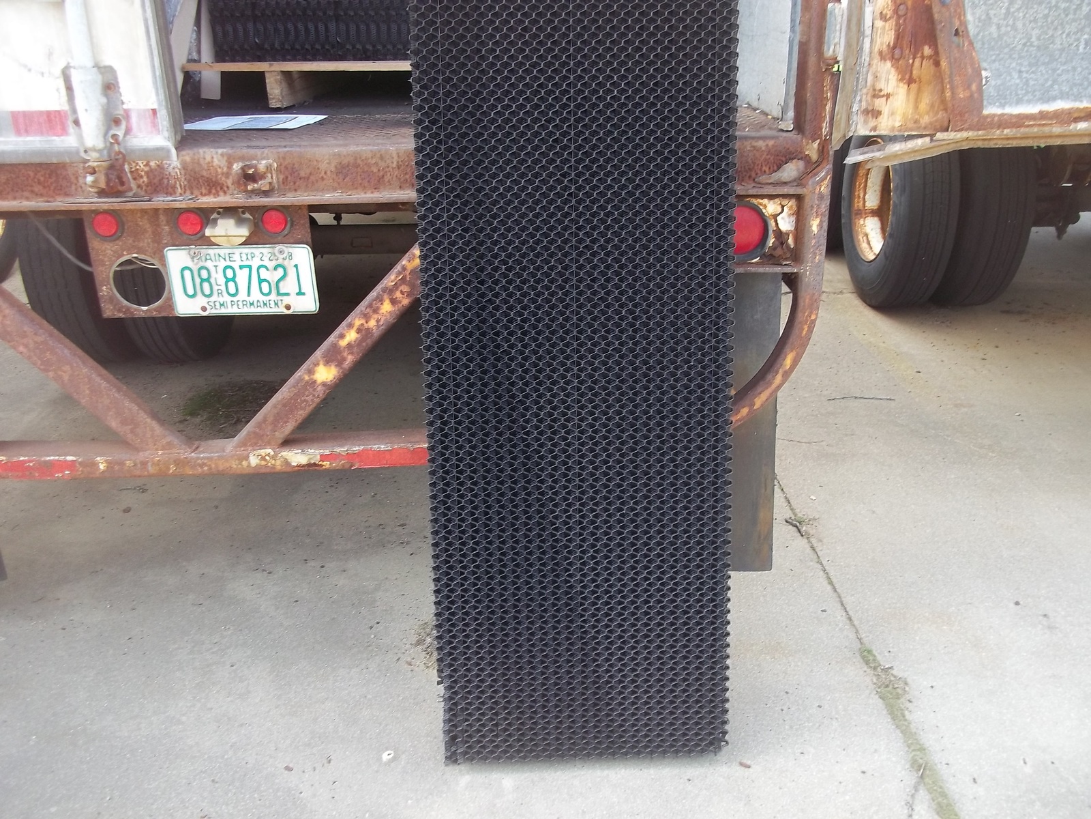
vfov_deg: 44.2
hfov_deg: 56.8
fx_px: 1009
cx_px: 546
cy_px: 410
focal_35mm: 32
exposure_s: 1/100
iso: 80
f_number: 2.9
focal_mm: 5.7
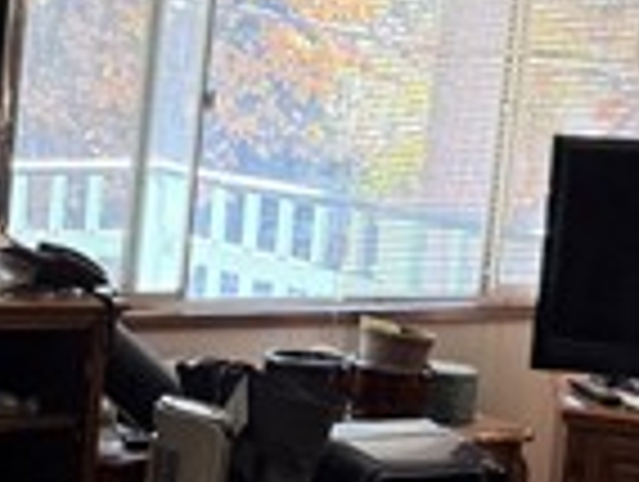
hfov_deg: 16.5
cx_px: -328
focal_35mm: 108
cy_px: 153
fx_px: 1997
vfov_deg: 13.7
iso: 200
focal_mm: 6.76
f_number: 1.78
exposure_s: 1/114
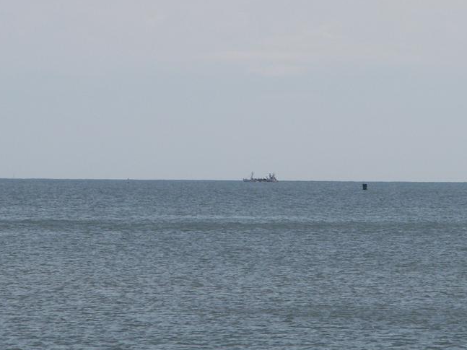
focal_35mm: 459
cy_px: 148
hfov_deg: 4.3
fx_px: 6191
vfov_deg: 3.2
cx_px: 261
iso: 64
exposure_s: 1/400
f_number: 7.1
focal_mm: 48.2
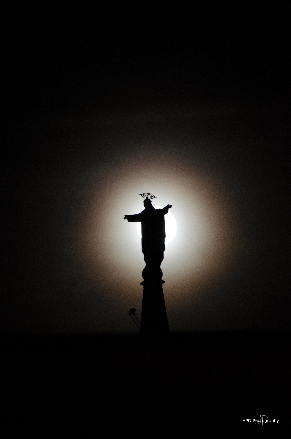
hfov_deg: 3.6
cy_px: 220
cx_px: 146
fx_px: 4567
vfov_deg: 5.5
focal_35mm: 375
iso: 1600
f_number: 6.3
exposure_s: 1/20
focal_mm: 250
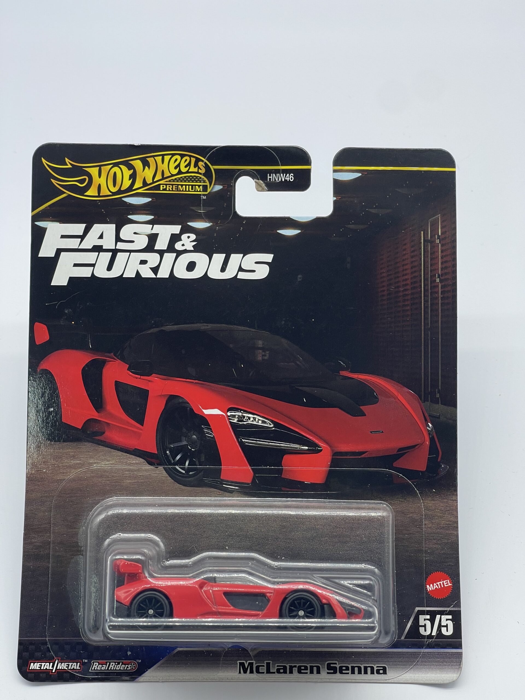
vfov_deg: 30.3
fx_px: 1294
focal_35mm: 64
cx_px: 262
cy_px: 350
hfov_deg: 22.9
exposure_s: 1/126
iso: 20
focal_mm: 7.5
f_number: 2.2
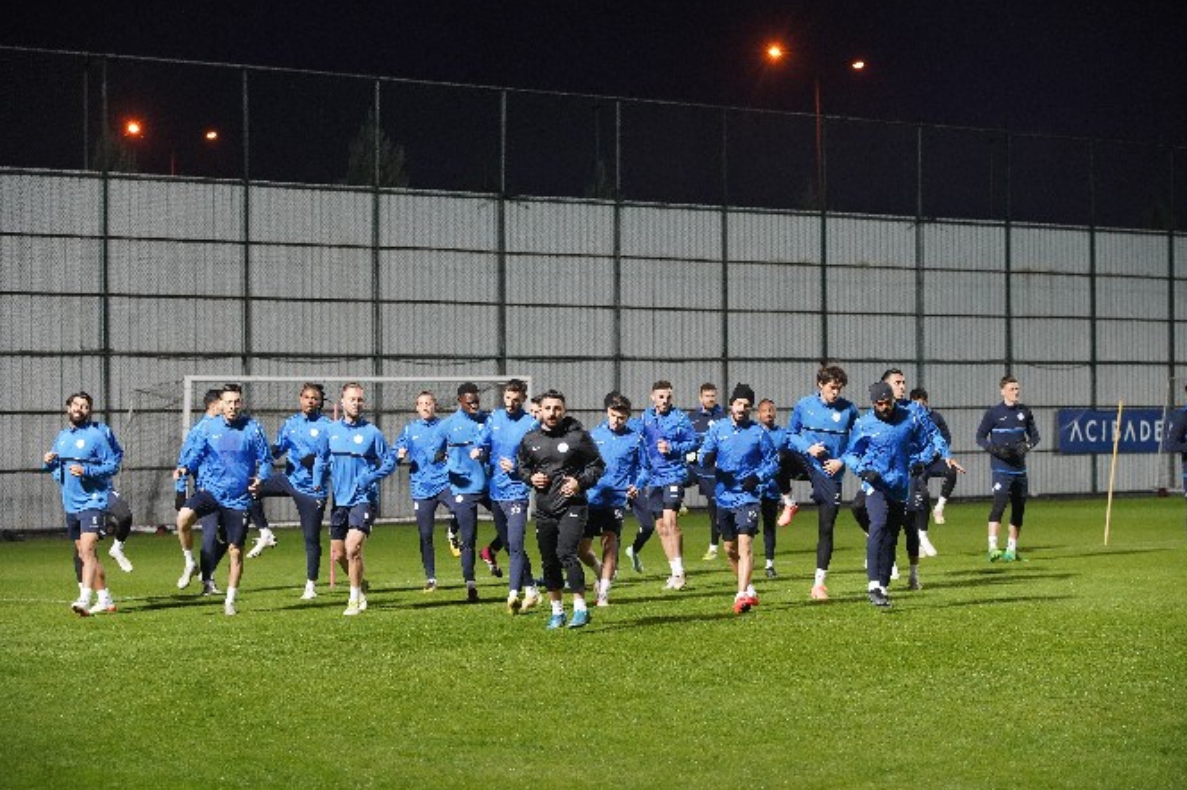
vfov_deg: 13.3
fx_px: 3394
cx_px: 597
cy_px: 396
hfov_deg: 19.8
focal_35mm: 103
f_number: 4
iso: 6400
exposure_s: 1/400
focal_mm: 102
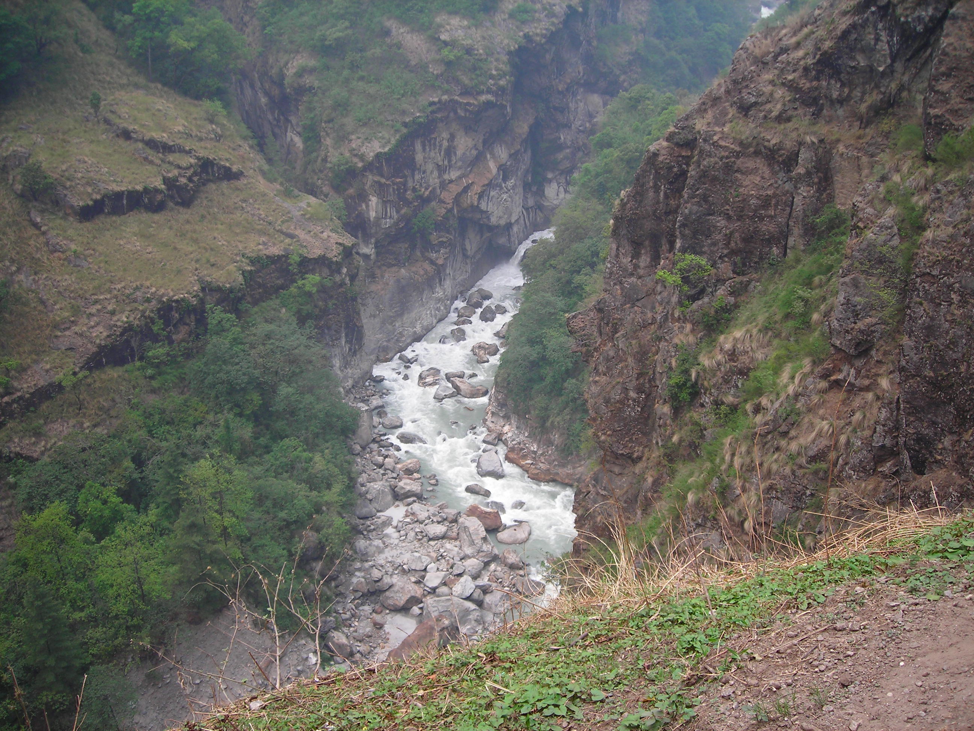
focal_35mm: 38
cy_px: 366
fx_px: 1069
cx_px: 487
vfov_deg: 37.7
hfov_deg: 49.0
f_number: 3.2
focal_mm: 6.3
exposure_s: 1/39.6
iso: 50
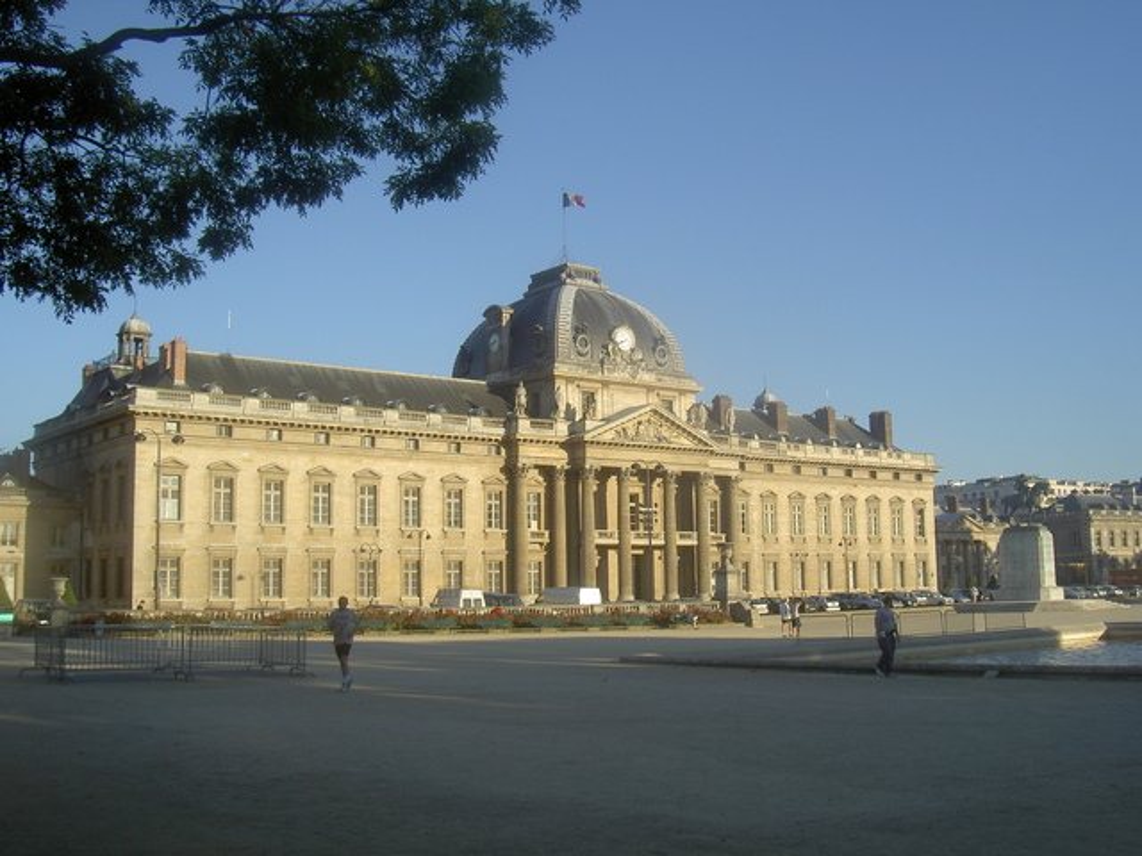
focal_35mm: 39
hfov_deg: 47.9
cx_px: 571
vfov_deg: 36.8
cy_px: 428
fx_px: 1287
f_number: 4.7
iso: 100
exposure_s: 1/370
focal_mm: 8
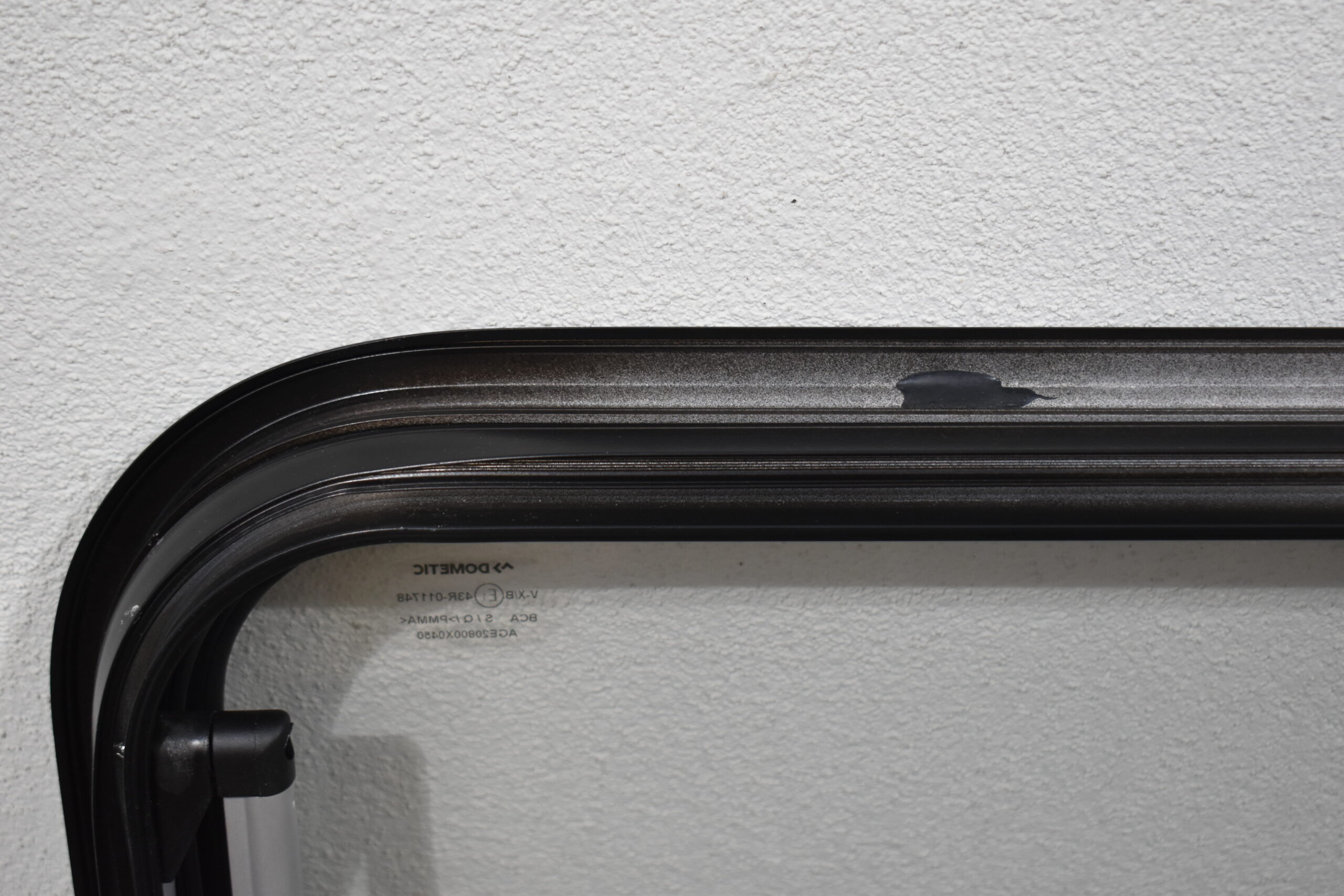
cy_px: 448
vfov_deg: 23.8
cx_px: 672
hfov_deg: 35.1
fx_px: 2128
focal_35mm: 57
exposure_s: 1/160
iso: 800
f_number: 4.8
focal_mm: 38
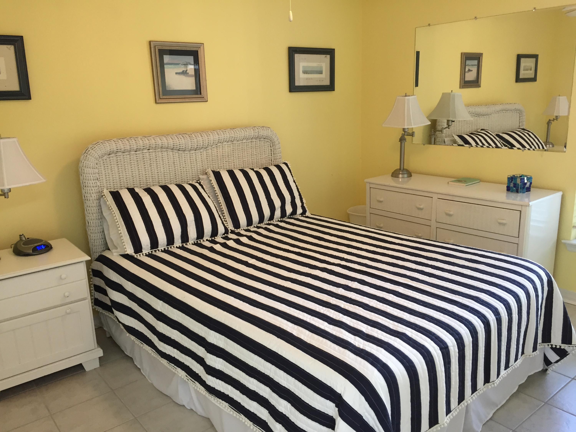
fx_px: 483
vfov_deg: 48.2
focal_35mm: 29
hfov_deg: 61.7
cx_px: 288
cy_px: 216
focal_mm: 4.15
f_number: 2.2
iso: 80
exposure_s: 1/30
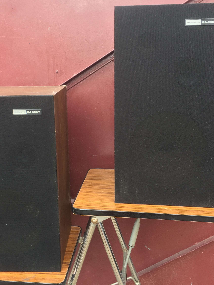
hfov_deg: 34.3
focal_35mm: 42
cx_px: 94
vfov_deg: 44.6
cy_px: 119
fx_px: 346
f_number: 2.2
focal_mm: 4.15
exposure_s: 1/100
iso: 32
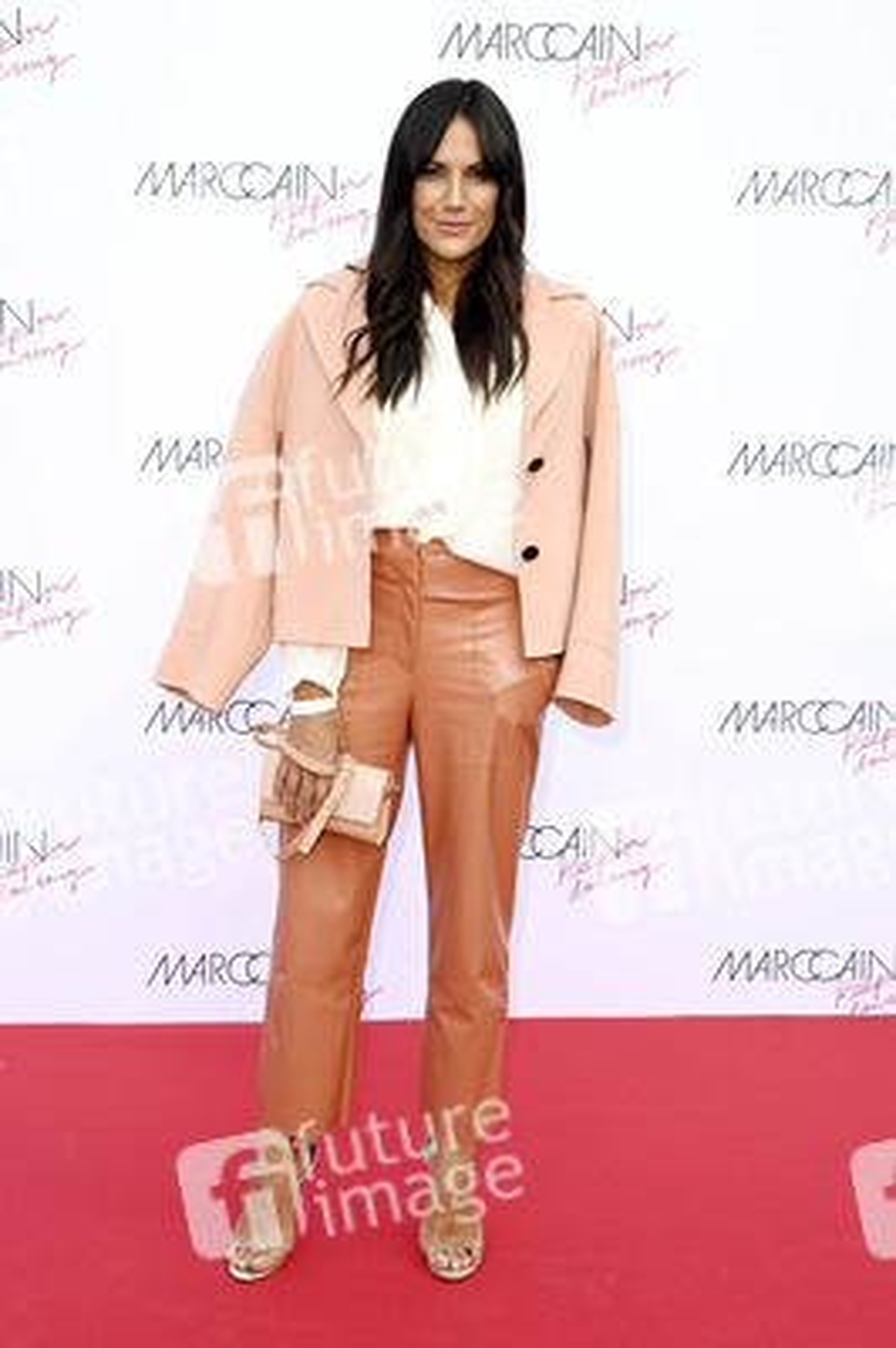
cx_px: 448
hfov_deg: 29.8
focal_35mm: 45
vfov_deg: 43.6
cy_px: 674
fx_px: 1683
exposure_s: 1/200
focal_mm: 45
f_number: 6.3
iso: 640
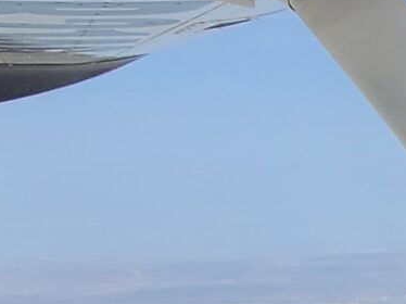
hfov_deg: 15.2
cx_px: 916
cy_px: 435
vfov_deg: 15.5
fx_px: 1043
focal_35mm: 89
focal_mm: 2.2
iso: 50
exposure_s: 1/2228
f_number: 2.2
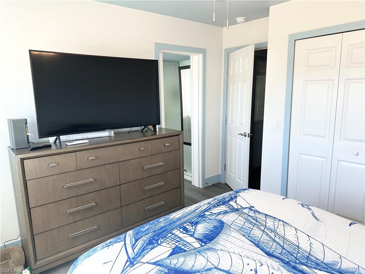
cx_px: 182
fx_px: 253
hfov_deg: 71.6
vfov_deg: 56.8
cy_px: 137
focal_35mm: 24
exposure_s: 1/120
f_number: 1.78
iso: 64
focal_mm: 6.86
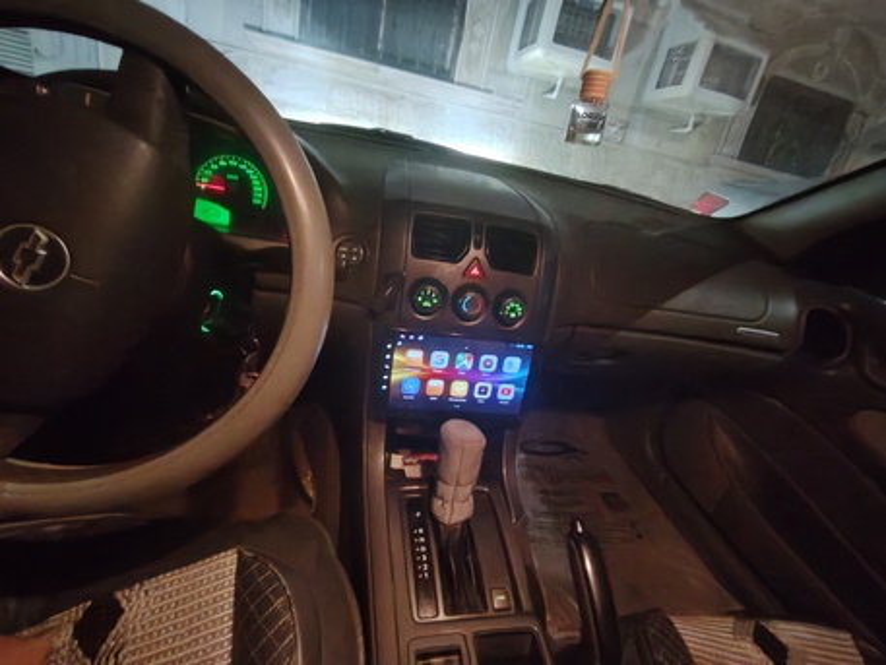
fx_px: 435
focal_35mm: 17
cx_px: 443
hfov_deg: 91.0
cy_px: 332
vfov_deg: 74.8
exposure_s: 1/14.3
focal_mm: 1.43
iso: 4128
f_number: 2.2
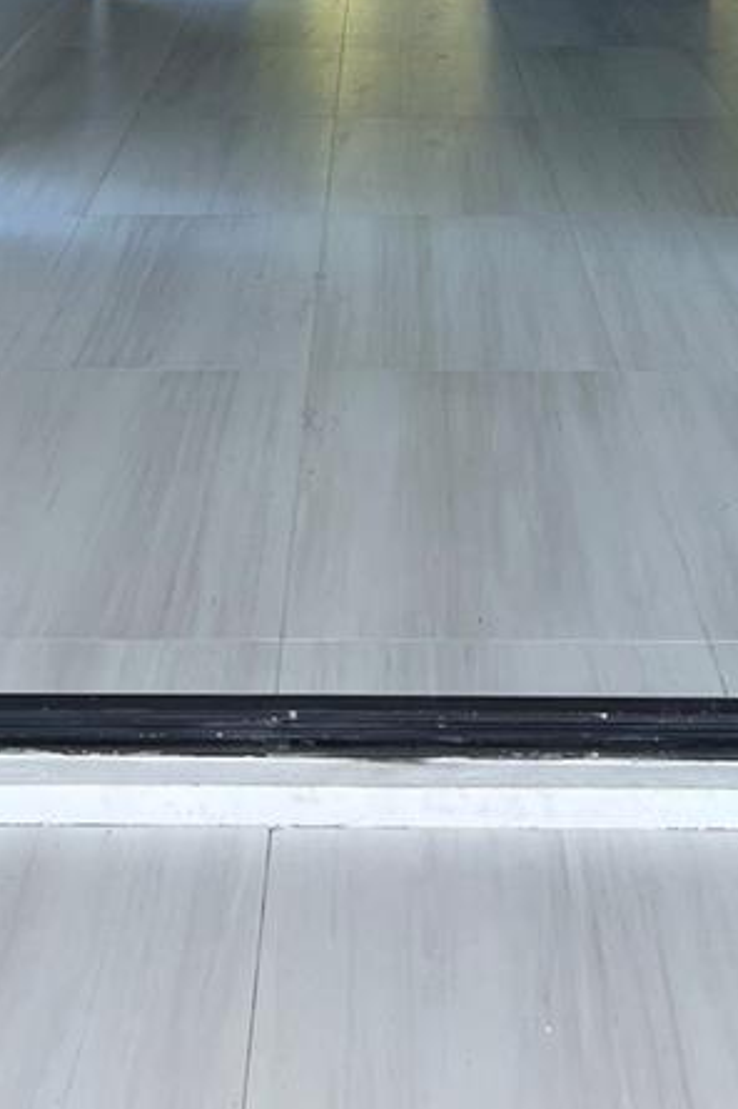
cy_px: -167
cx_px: 344
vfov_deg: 25.3
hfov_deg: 18.6
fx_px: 2248
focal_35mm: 73
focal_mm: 5.7
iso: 64
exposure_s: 1/121
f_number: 1.5
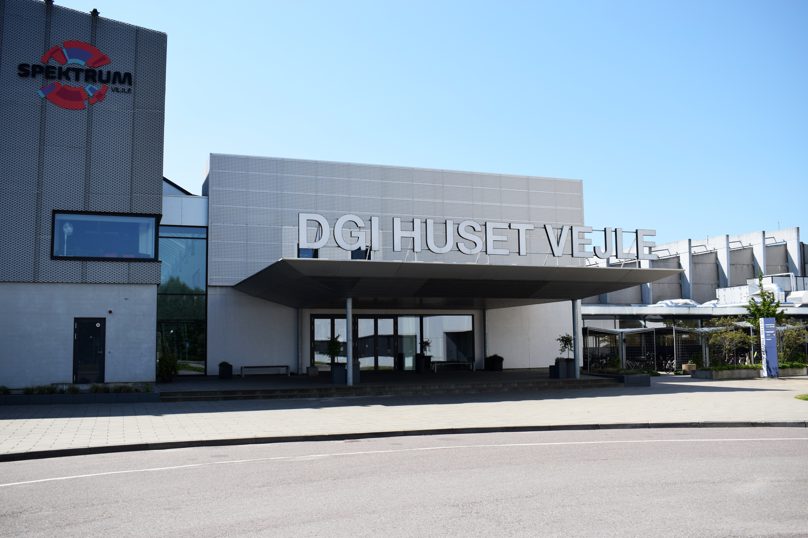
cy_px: 269
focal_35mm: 34
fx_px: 774
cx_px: 404
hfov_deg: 55.1
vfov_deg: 38.4
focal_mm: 23
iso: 400
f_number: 6.3
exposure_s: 1/1600
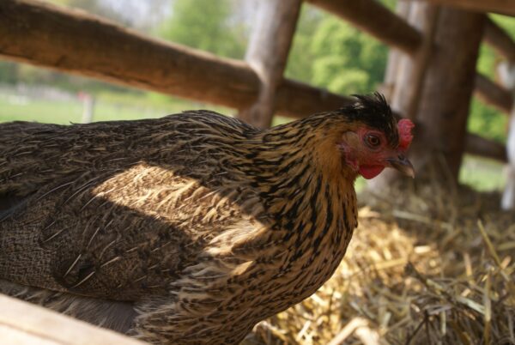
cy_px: 172
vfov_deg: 20.2
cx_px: 258
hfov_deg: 29.8
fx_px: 967
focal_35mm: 68
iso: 100
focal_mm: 45
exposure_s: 1/80
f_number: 7.1
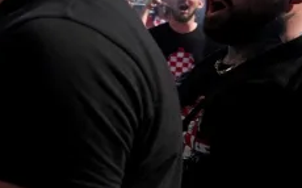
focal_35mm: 54
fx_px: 444
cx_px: -168
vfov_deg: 23.6
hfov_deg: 25.9
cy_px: 39
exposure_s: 1/5000
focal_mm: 16
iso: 500
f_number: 5.6
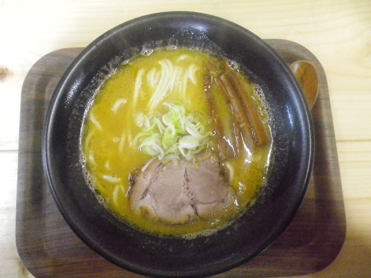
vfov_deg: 49.7
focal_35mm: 28
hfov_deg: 63.4
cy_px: 139
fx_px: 300
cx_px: 186
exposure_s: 1/25
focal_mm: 4.9
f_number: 2.6
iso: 800
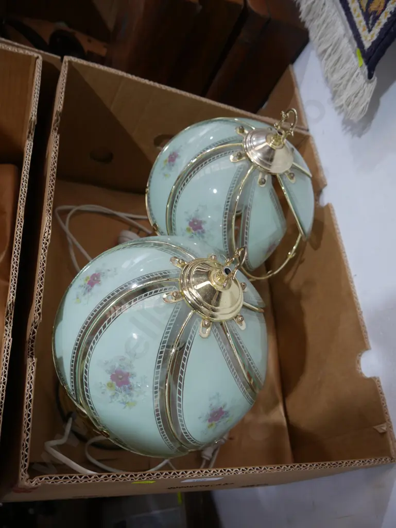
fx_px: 457
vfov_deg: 59.9
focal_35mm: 30
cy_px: 264
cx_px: 198
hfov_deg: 46.8
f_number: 3.6
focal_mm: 15
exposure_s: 1/60
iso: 800
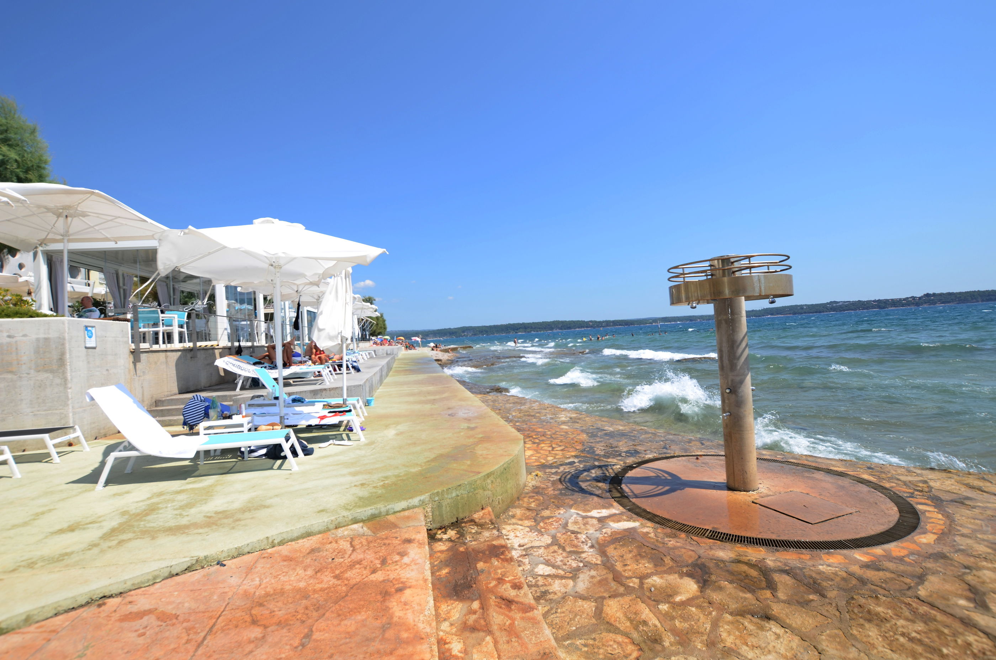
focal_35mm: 15
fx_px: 414
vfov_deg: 77.1
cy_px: 330
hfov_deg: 100.5
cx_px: 498
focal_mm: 10
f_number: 7.1
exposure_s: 1/200
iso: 100
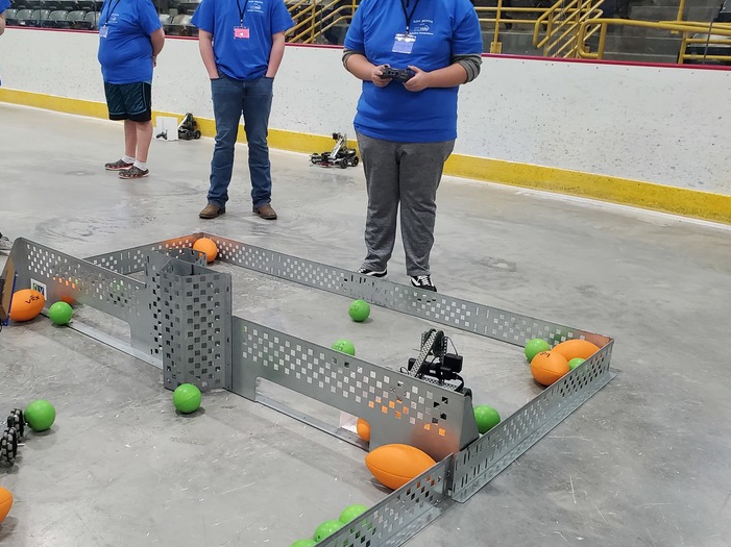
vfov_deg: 37.6
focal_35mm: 38
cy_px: 310
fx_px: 802
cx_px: 247
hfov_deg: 48.2
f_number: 2.4
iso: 250
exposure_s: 1/60
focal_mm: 4.3
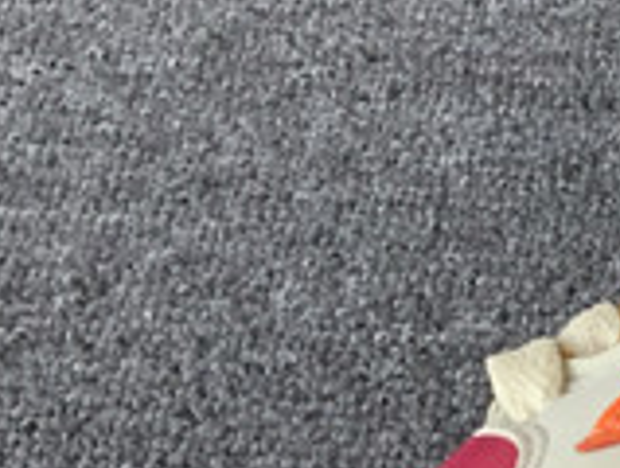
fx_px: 3141
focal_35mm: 175
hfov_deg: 10.1
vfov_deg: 8.4
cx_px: 1373
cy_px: 622
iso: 25
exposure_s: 1/196
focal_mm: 3.3
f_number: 2.4
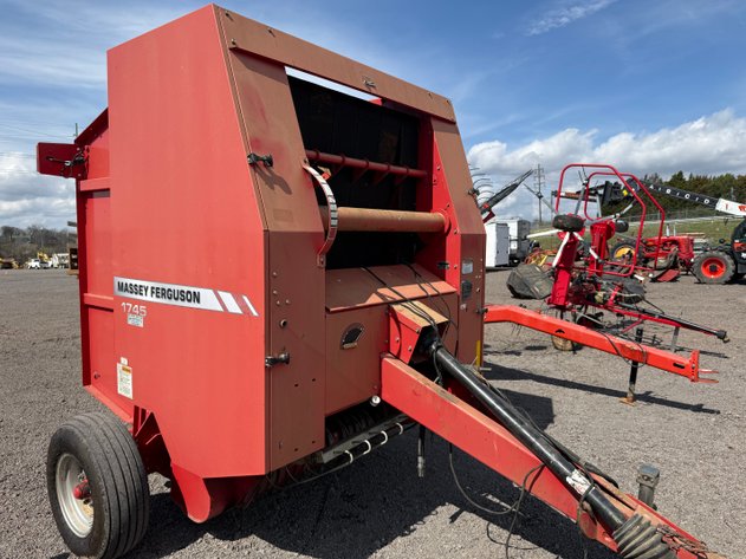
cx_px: 373
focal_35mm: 24
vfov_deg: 56.8
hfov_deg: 71.6
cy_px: 280
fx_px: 517
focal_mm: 6.76
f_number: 1.78
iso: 80
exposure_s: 1/4405
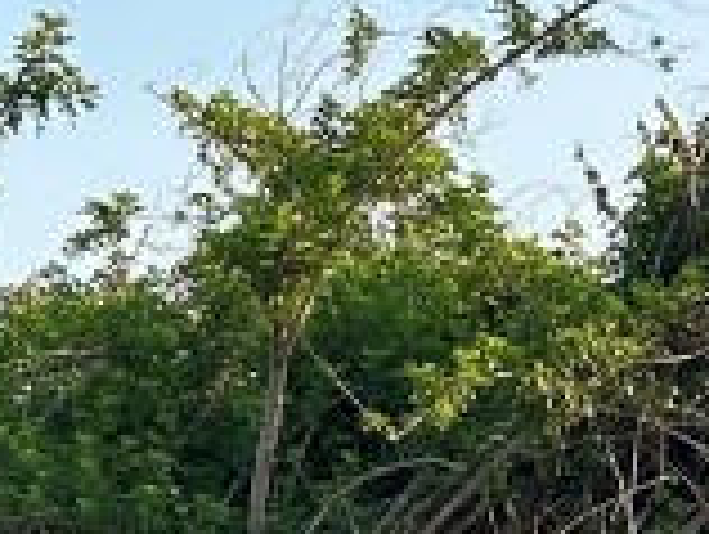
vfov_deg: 8.7
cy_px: 749
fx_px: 3446
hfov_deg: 11.6
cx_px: 763
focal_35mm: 168
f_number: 1.5
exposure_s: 1/1238
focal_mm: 5.7
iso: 50
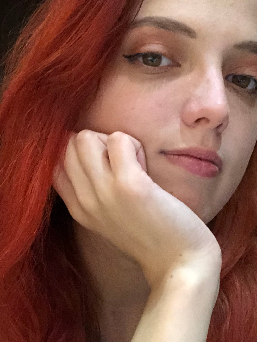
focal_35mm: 56
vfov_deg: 34.3
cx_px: 129
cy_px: 167
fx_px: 554
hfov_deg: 26.1
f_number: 2.2
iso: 640
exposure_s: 1/25
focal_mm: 2.87
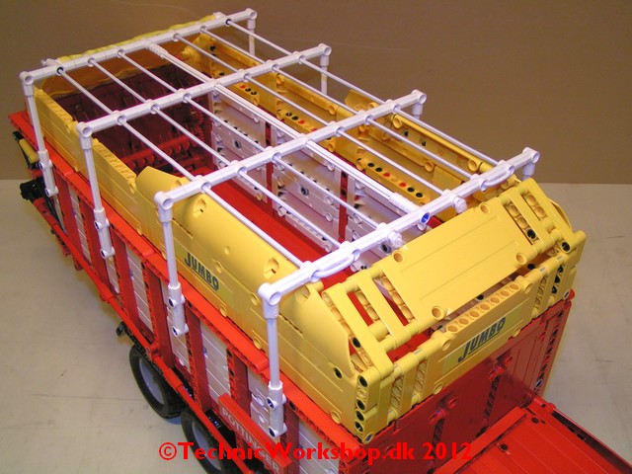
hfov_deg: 49.0
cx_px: 316
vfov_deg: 37.7
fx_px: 694
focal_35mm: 38
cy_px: 237
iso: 100
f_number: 2.8
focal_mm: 5.8
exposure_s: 1/40
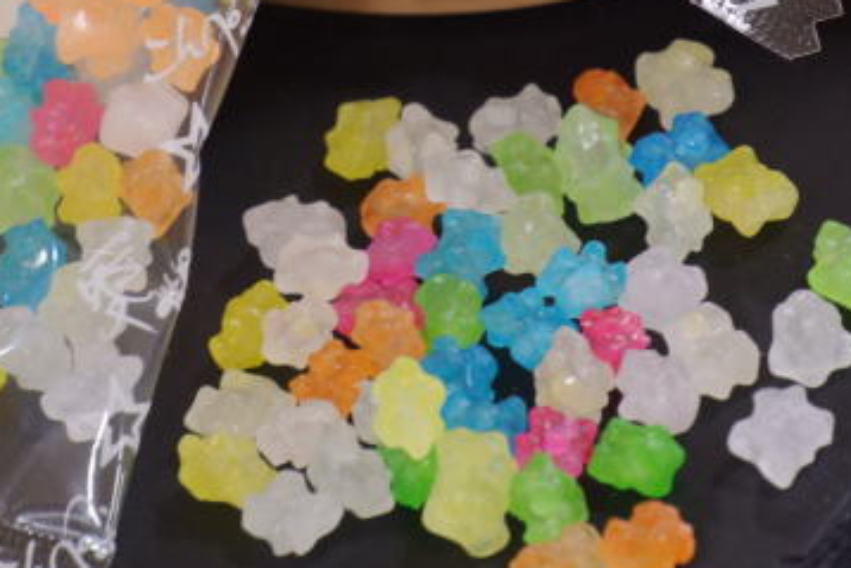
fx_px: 12557
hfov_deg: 3.9
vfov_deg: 2.6
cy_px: 97
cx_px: 333
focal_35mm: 531
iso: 160
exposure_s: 1/13
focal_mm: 110
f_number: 5.6
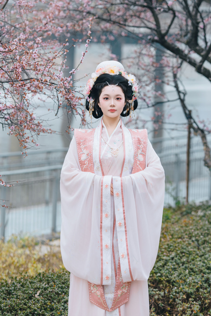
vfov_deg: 15.3
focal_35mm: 134
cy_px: 158
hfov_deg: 10.2
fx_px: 1178
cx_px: 106
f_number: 4
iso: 100
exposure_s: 1/125
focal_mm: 135
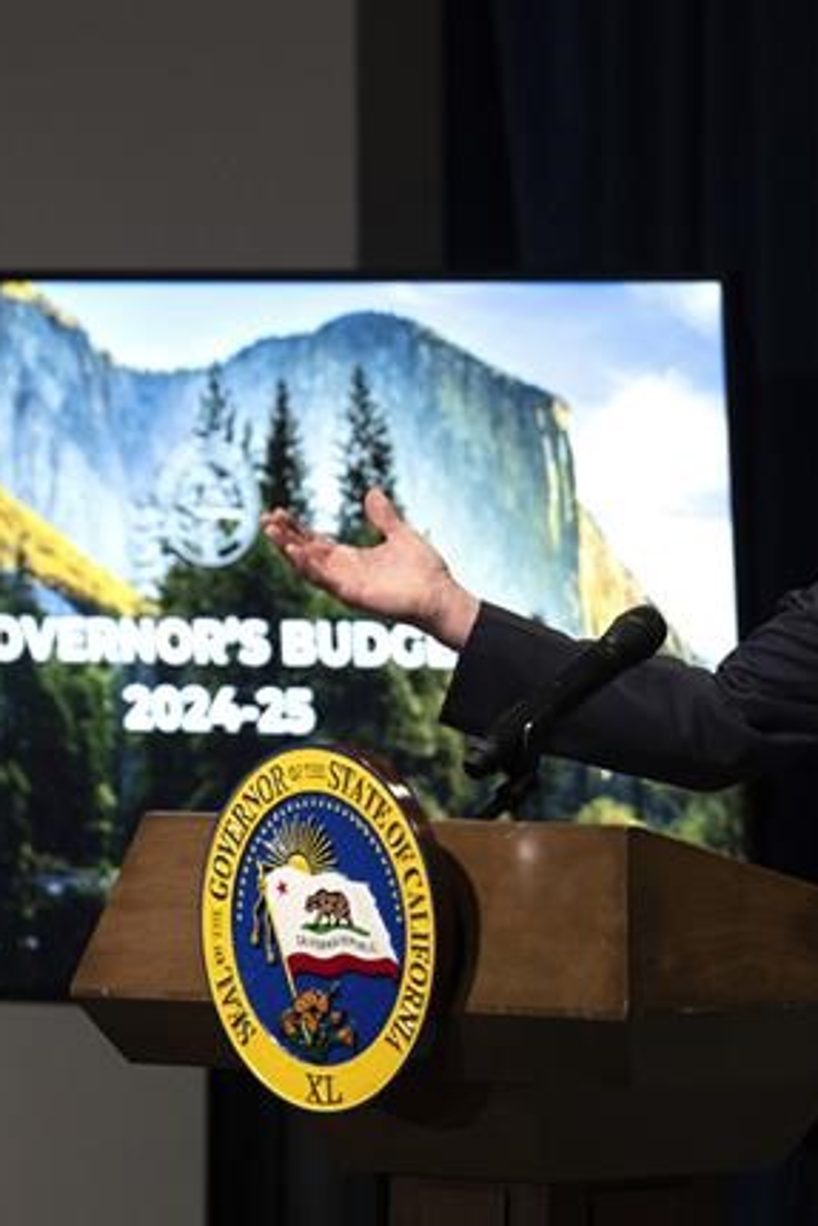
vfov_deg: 6.8
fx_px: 10284
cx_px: 547
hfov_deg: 4.6
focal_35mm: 302
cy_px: 614
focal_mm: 200
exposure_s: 1/250
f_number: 3.5
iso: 3200
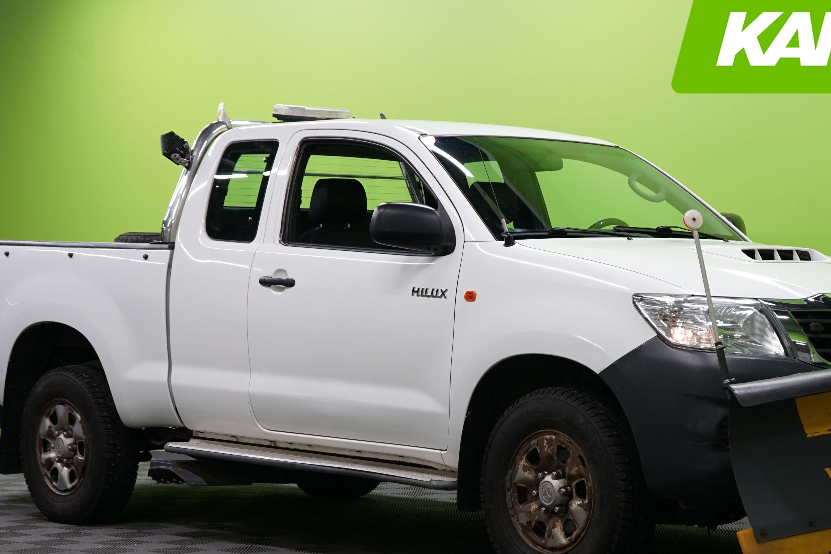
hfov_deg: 22.3
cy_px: 365
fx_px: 2100
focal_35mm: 91
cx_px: 513
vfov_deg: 15.0
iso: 500
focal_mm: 60
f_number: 5.6
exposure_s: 1/50
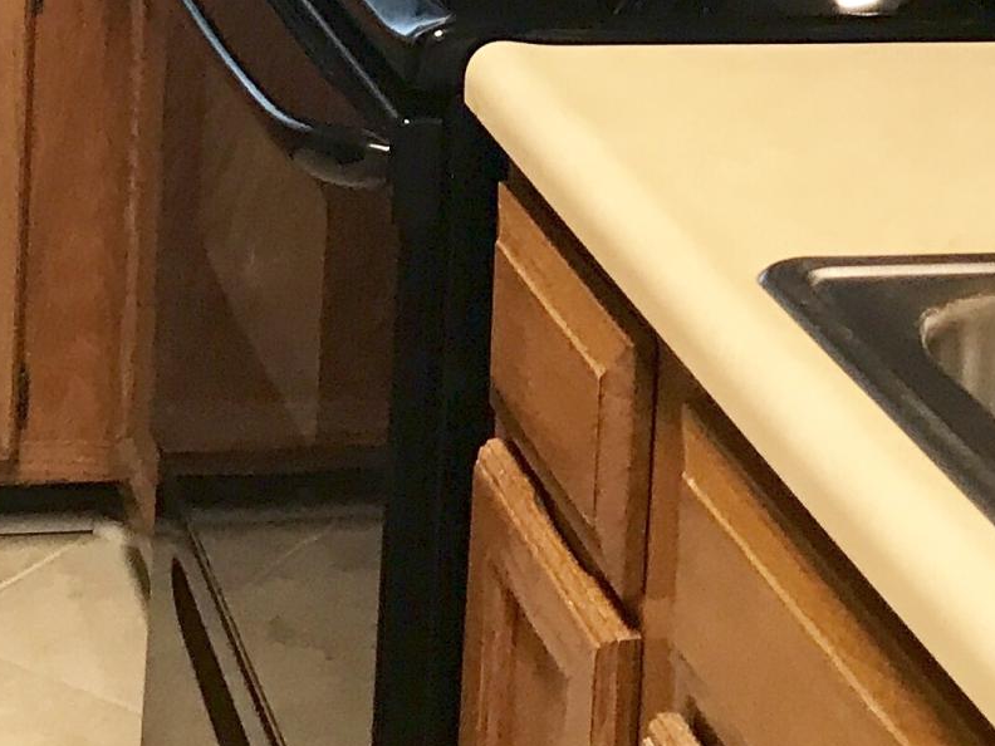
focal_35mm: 106
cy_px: -519
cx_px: 160
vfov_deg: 12.9
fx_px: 3047
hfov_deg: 18.3
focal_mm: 3.99
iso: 40
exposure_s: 1/24
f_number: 1.8
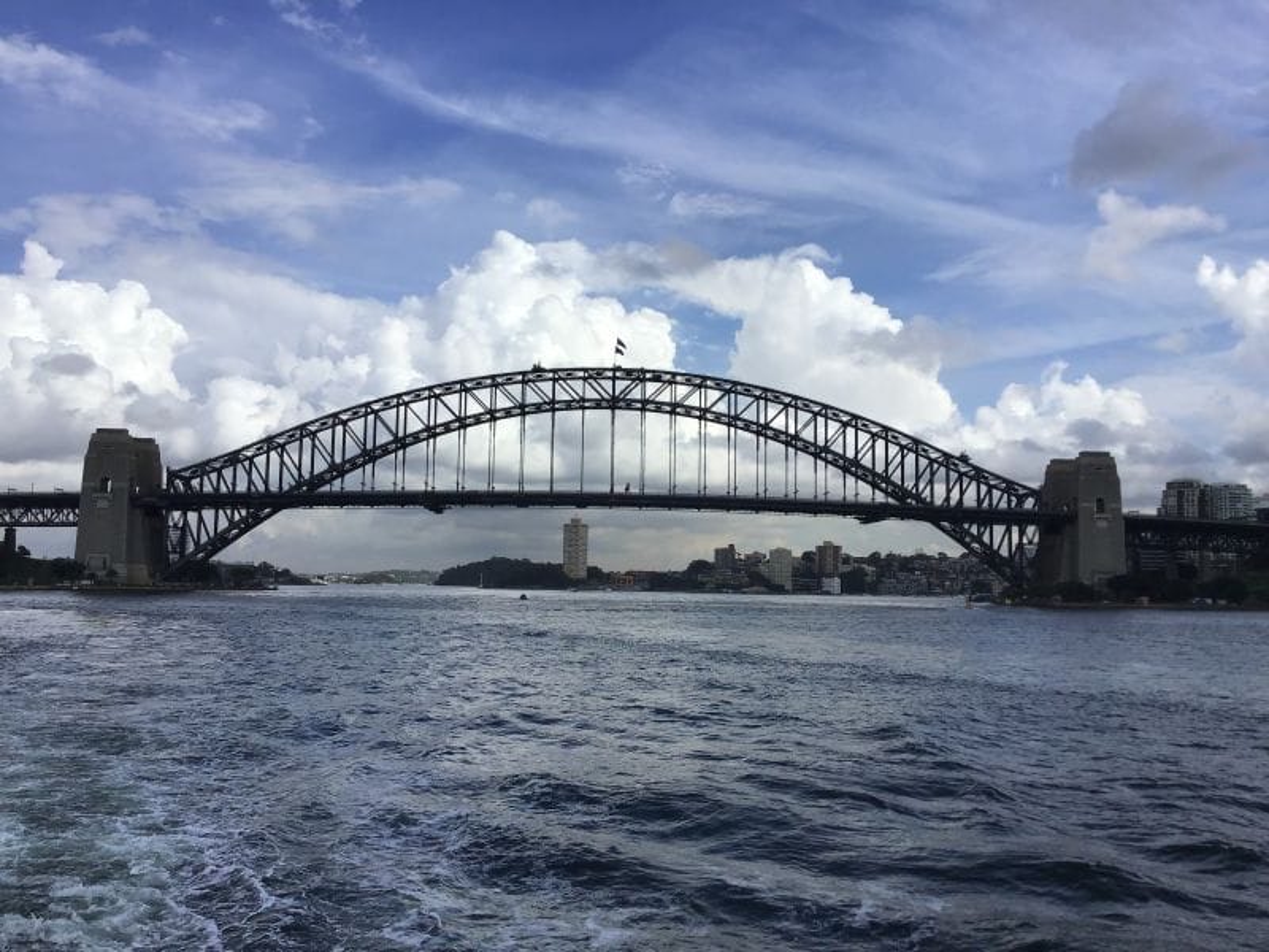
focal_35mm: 31
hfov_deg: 58.4
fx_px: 1136
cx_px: 634
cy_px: 476
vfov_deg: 45.4
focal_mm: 3.3
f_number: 2.4
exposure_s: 1/2632
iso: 25
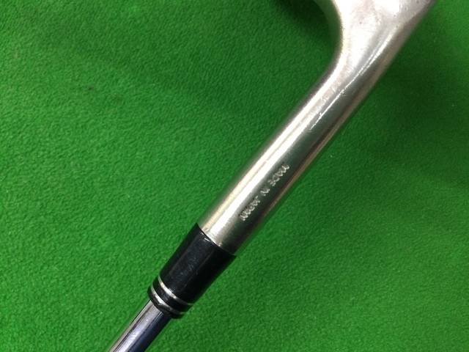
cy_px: 176
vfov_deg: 45.4
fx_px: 420
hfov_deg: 58.4
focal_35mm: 31
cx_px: 234
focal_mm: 3.3
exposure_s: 1/30
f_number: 2.4
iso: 125
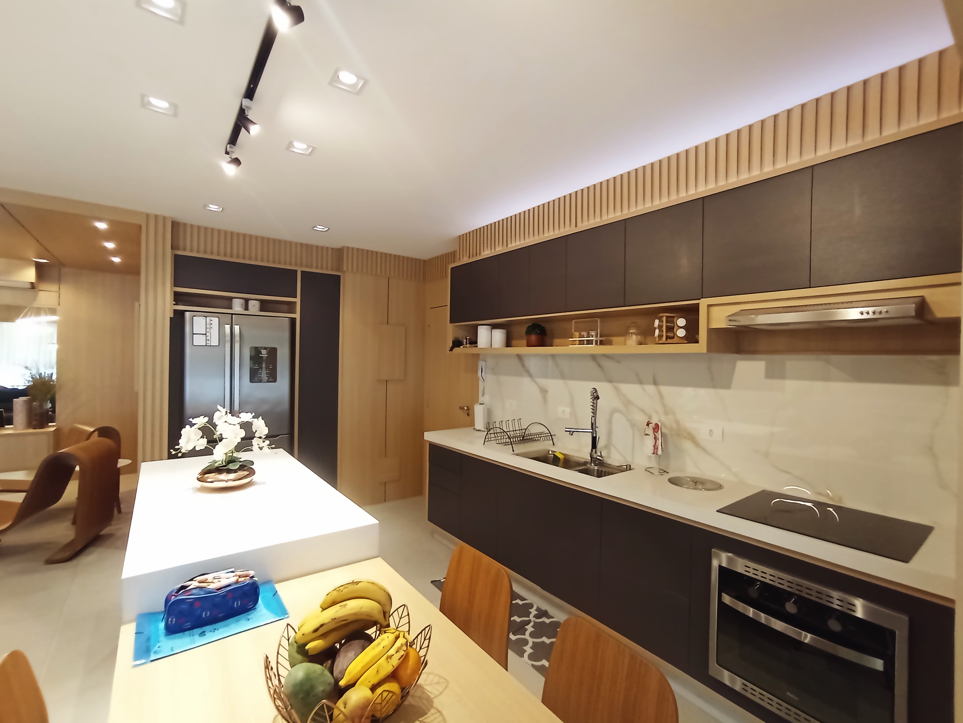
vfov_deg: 78.1
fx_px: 445
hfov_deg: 94.5
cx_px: 482
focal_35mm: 16
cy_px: 362
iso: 210
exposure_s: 1/30
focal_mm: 1.65
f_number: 2.2
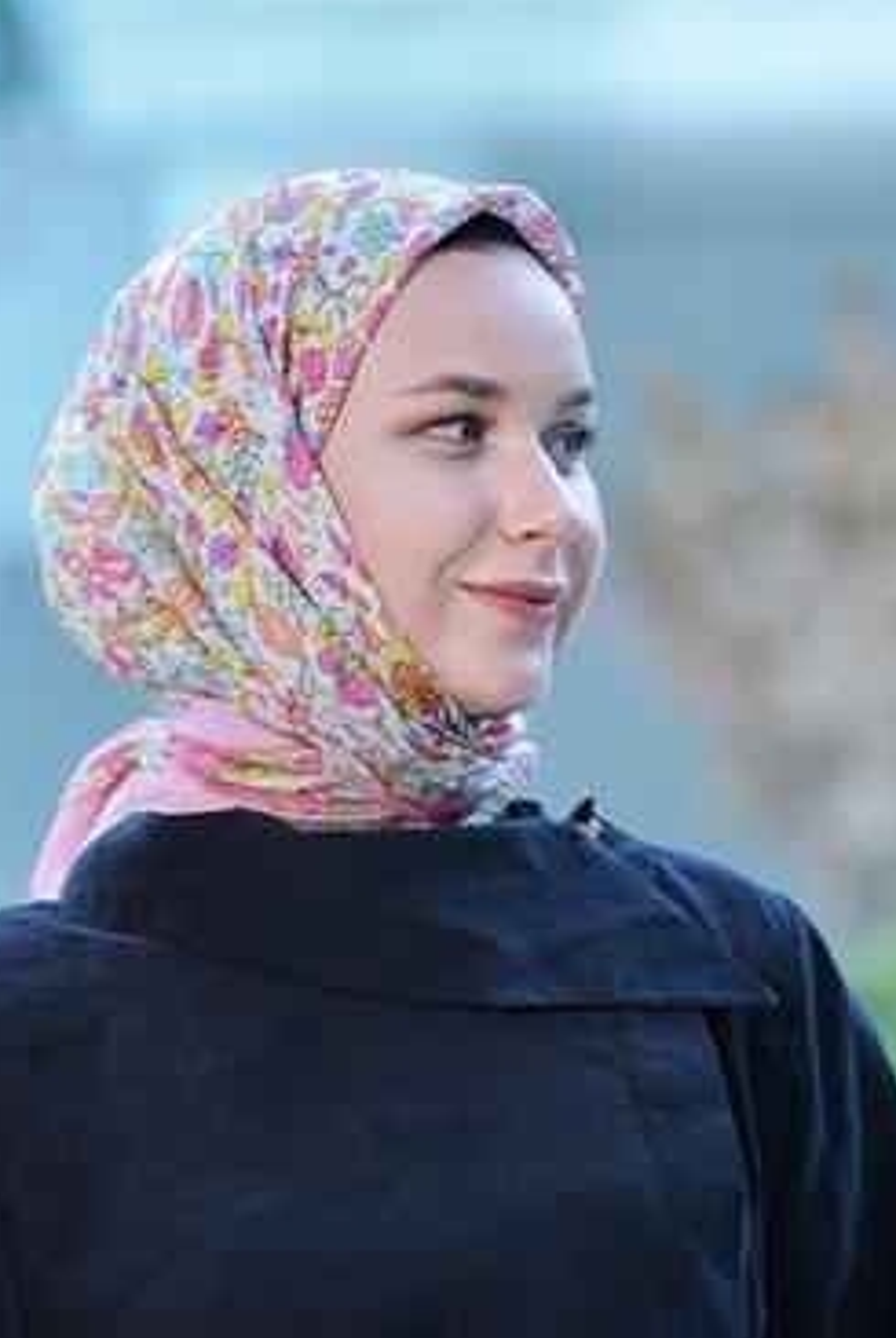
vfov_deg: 13.5
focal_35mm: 152
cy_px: 812
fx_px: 5658
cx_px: 362
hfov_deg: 9.1
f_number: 3.2
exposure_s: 1/200
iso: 640
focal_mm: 120
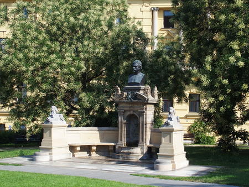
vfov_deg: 25.7
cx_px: 124
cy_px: 94
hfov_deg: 33.8
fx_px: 410
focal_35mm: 57
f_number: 3.5
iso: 100
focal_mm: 12
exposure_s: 1/640
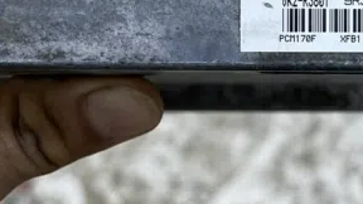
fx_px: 606
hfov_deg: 30.0
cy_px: 20
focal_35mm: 63
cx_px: 397
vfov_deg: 18.8
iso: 50
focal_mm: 5.7
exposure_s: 1/100
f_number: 1.5
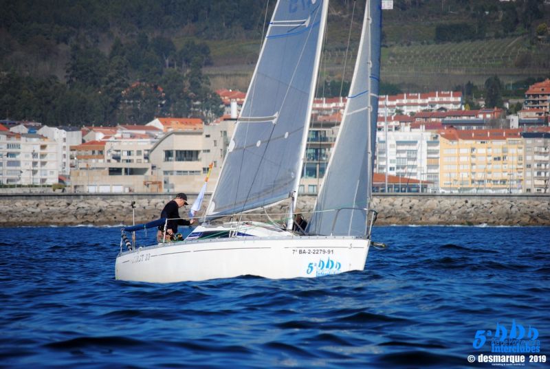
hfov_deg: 8.6
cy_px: 184
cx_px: 275
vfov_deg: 5.8
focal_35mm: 240
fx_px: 3674
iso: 200
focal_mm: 160
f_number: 5.3
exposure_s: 1/1600
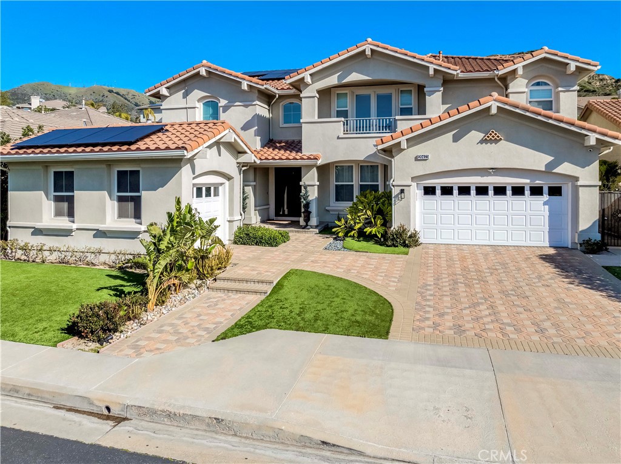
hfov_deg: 71.6
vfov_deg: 56.7
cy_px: 232
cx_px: 310
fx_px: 430
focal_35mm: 24
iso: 100
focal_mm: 12.29
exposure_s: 1/2000
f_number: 2.8
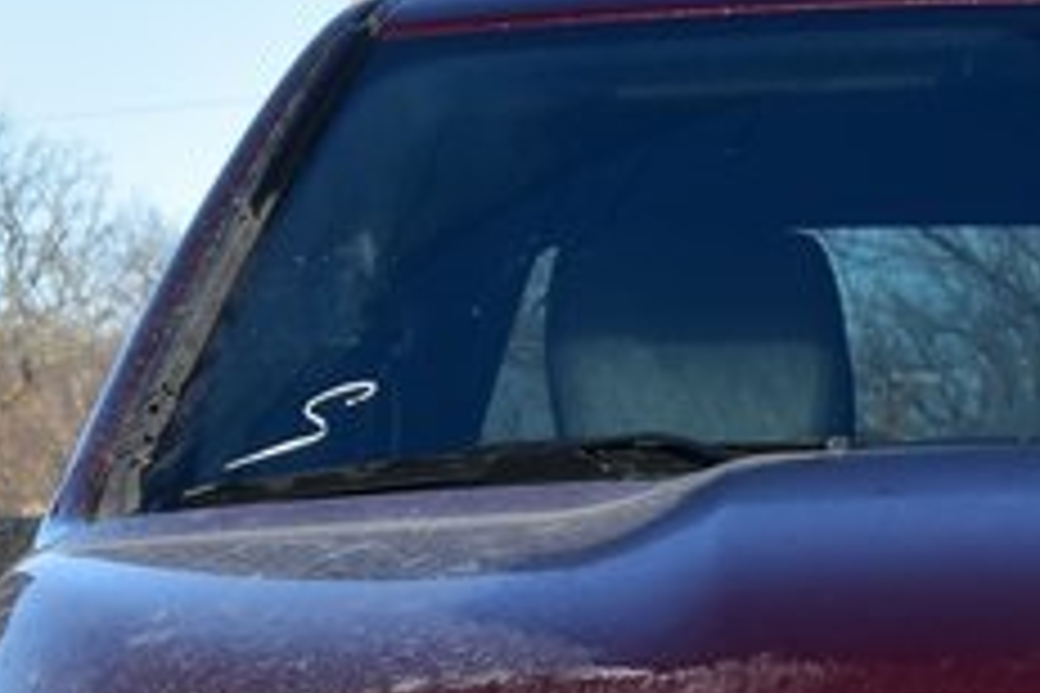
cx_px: 1157
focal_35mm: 365
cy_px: 1217
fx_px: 10550
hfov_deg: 5.6
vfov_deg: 3.7
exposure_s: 1/320
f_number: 10
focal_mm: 55
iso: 400
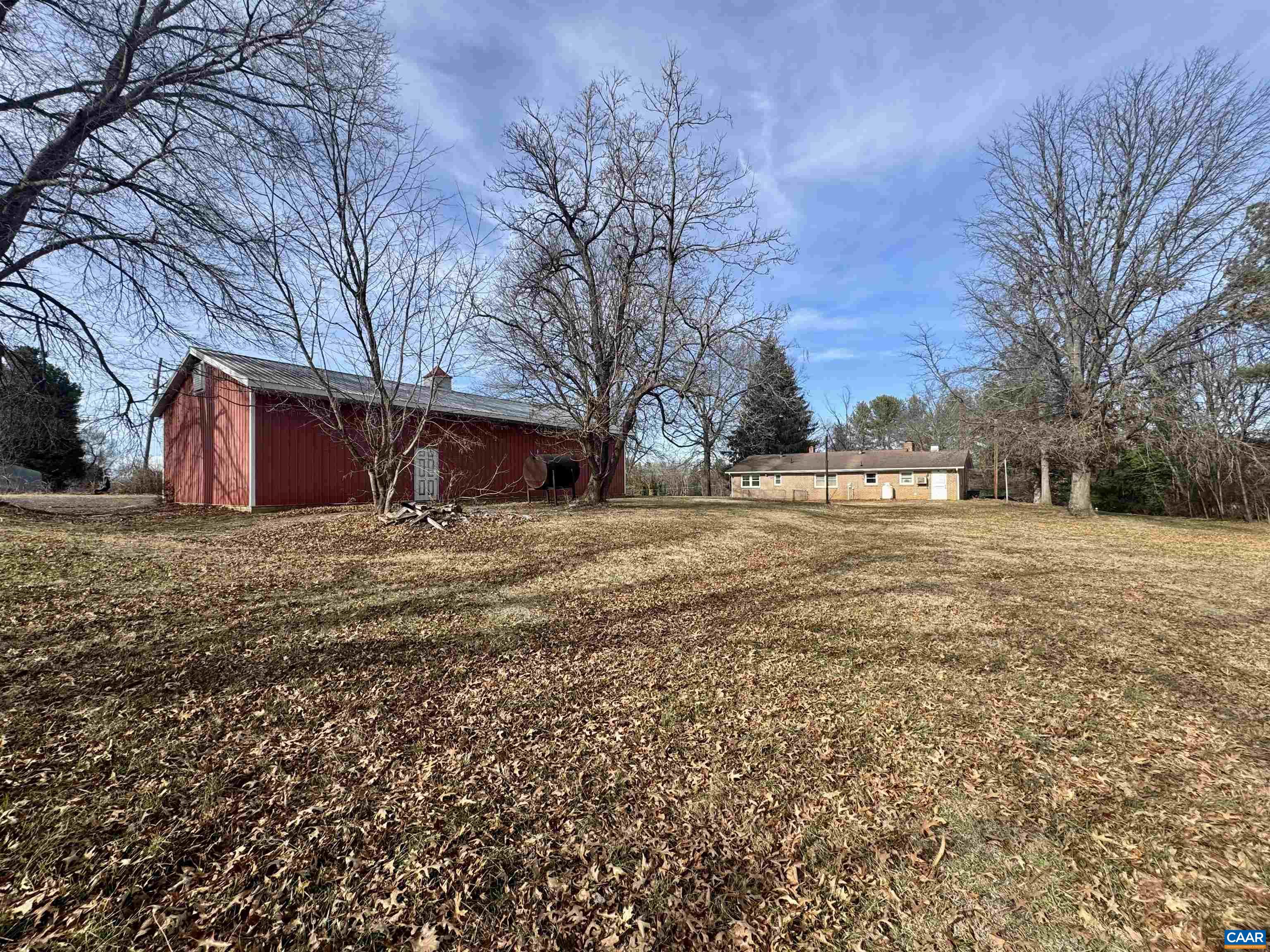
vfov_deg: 85.7
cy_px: 476
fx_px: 514
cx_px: 635
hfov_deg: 102.1
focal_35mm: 14
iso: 50
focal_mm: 2.22
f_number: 2.2
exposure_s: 1/980
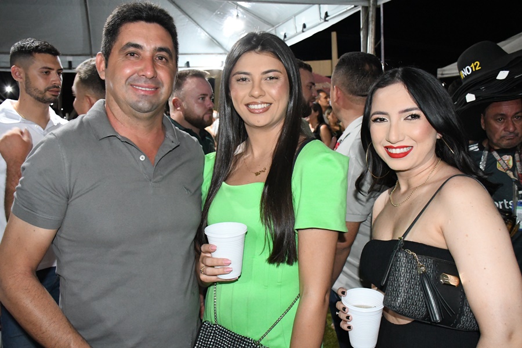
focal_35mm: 33
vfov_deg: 40.0
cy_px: 174
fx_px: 478
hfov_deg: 57.2
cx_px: 261
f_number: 6.3
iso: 8000
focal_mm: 22
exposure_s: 1/100
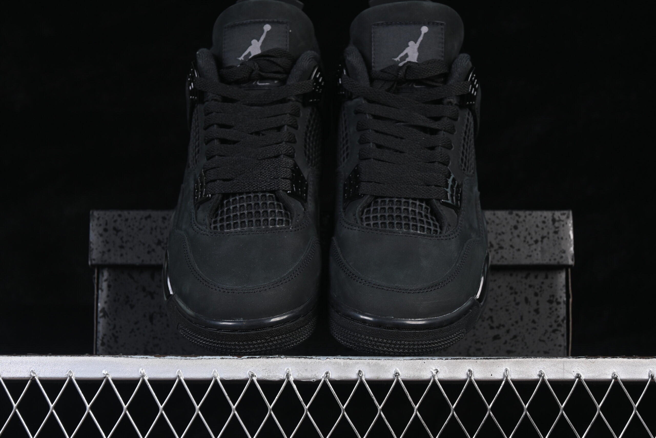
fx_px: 1367
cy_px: 219
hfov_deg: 27.0
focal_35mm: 75
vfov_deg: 18.2
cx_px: 328
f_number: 6.3
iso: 160
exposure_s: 1/60
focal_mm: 50
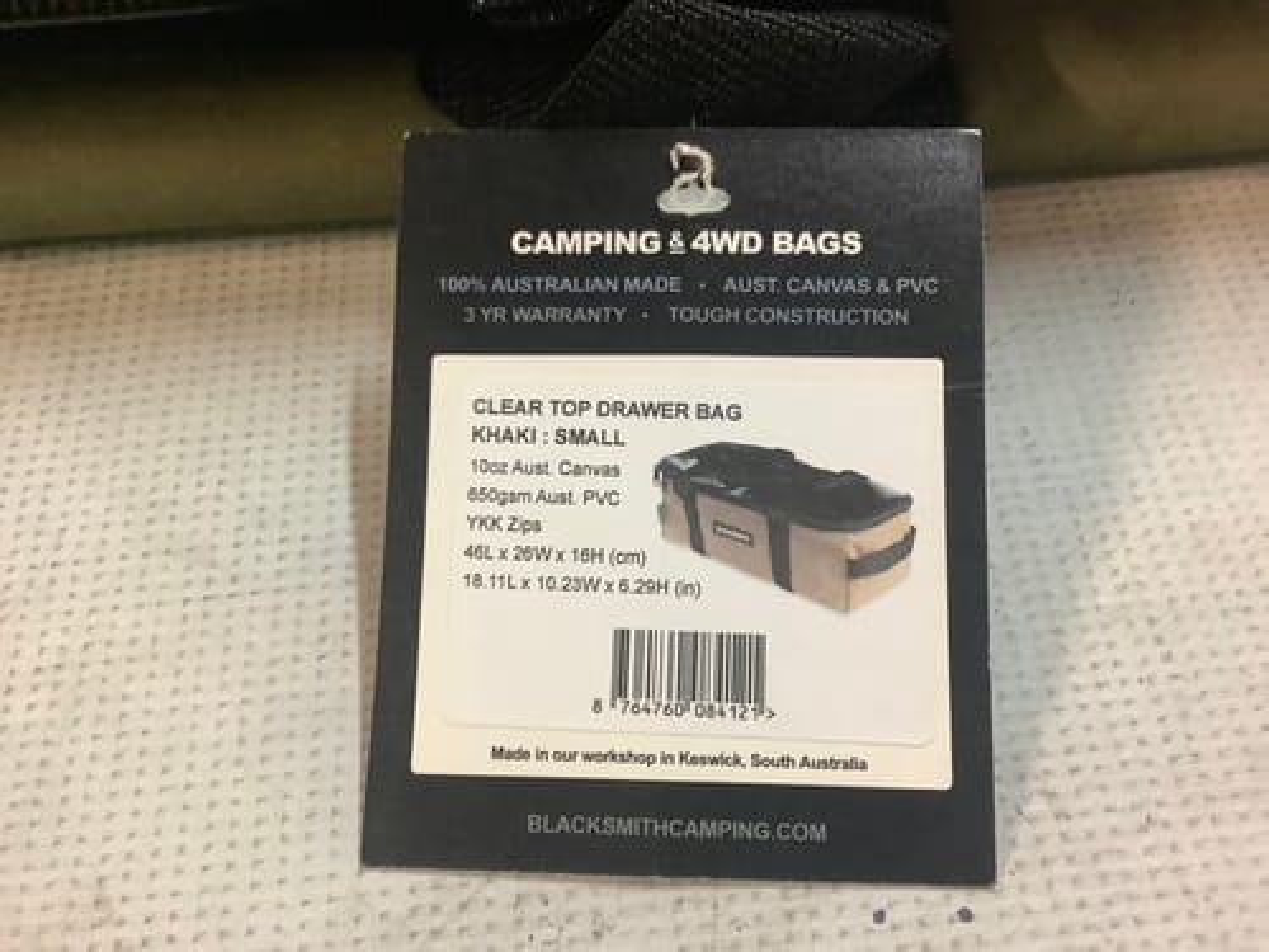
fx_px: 1136
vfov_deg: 45.4
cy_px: 476
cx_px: 634
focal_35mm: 31
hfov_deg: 58.4
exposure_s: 1/50
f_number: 2.4
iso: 250
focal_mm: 3.3
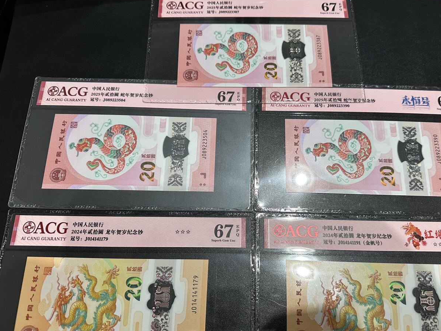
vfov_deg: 49.7
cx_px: 243
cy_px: 177
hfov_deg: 63.3
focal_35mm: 28
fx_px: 357
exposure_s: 1/100
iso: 200
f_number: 1.78
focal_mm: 6.86
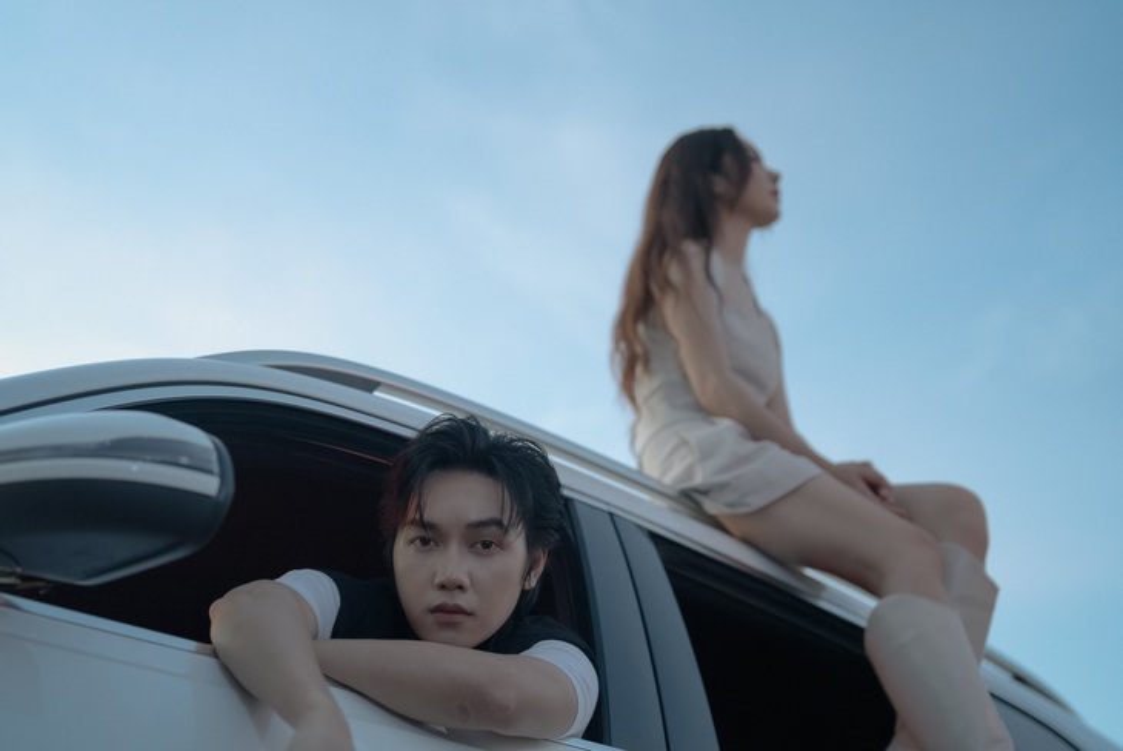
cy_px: 376
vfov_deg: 27.0
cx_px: 562
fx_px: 1561
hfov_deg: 39.6
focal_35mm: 50
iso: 640
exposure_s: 1/100
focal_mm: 50
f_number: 2.2
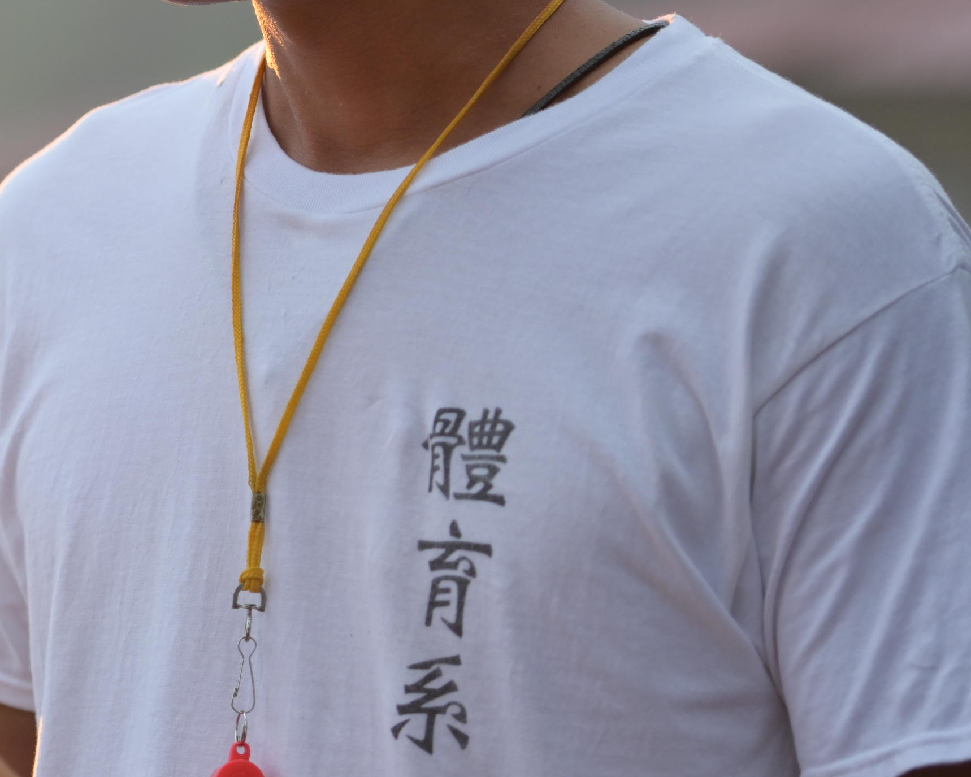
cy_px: 205
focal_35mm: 248
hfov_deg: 7.8
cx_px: 14
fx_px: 7128
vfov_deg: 6.2
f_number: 3.2
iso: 500
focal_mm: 110
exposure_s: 1/320
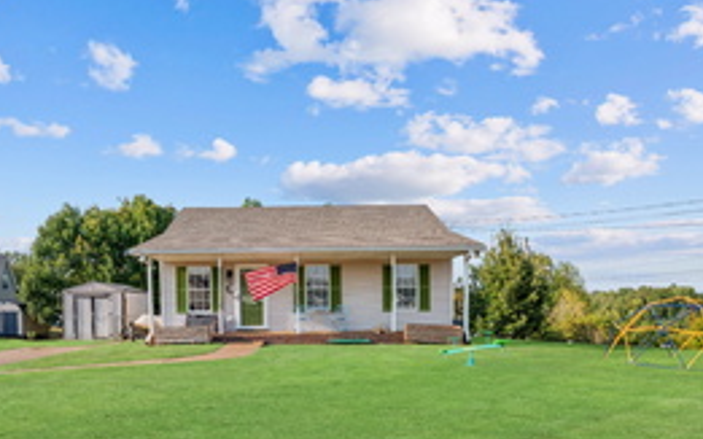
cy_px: 316
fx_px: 479
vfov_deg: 47.8
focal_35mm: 25
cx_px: 302
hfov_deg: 72.2
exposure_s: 1/2000
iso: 500
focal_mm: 16
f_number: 4
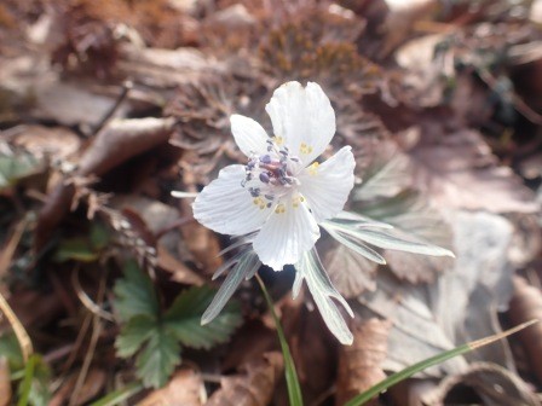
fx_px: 470
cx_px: 271
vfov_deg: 46.8
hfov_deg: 60.0
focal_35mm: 30
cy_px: 203
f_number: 3.2
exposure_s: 1/250
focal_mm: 5.4
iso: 100
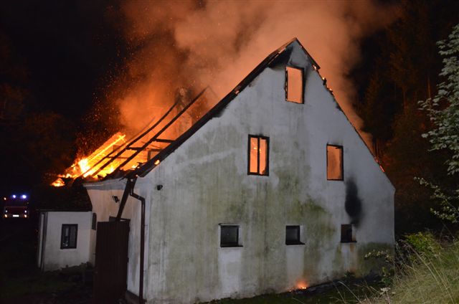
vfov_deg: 39.8
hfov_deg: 57.3
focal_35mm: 33
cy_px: 152
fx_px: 420
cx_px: 230
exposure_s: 1/60
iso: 3200
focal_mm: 22
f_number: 3.8
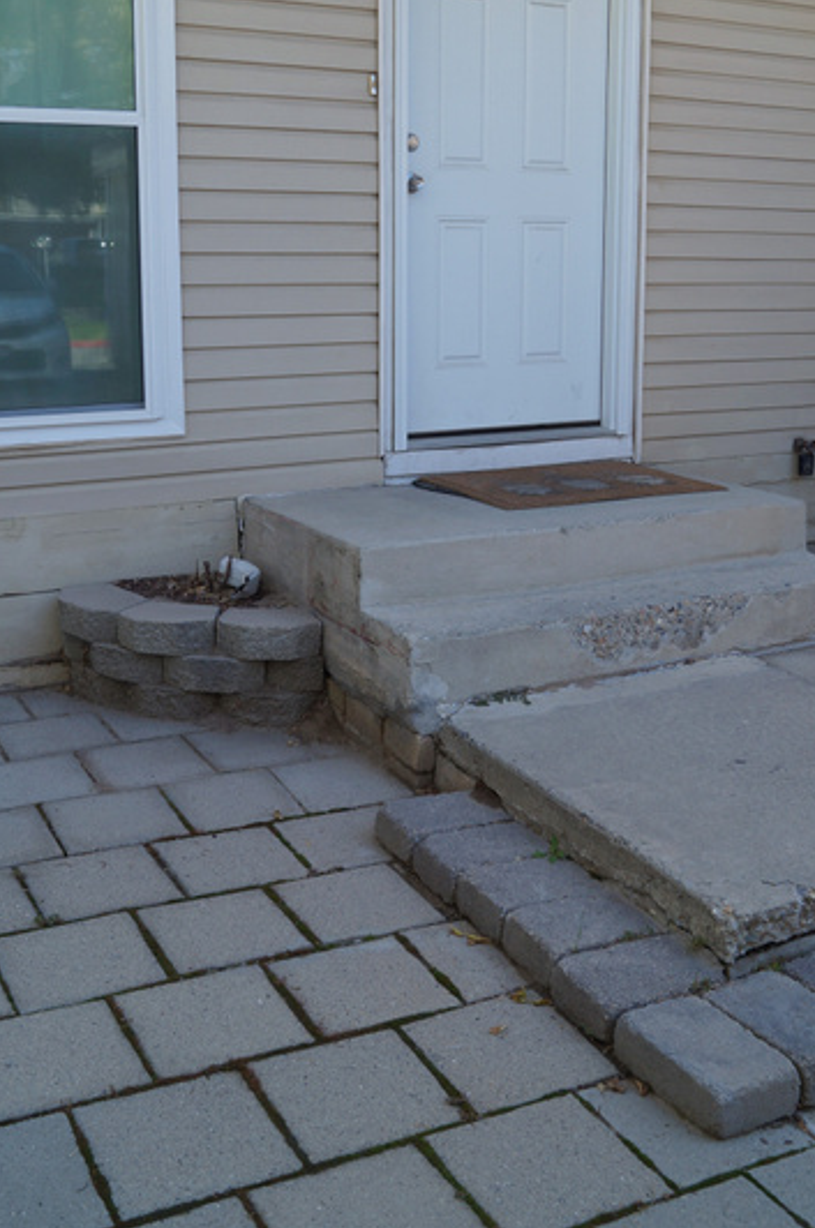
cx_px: 450
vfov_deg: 49.0
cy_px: 436
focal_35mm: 39
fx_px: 1329
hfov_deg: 34.1
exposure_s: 1/100
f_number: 5.6
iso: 100
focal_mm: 18
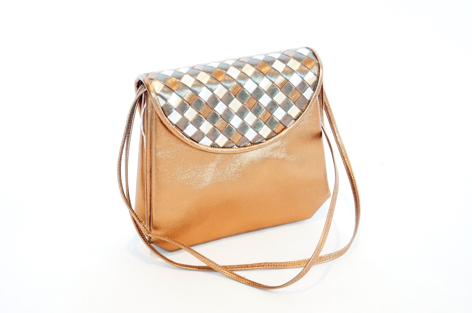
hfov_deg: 33.4
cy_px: 156
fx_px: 785
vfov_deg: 22.5
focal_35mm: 60
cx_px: 236
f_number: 5.6
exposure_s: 1/50
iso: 3200
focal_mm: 40
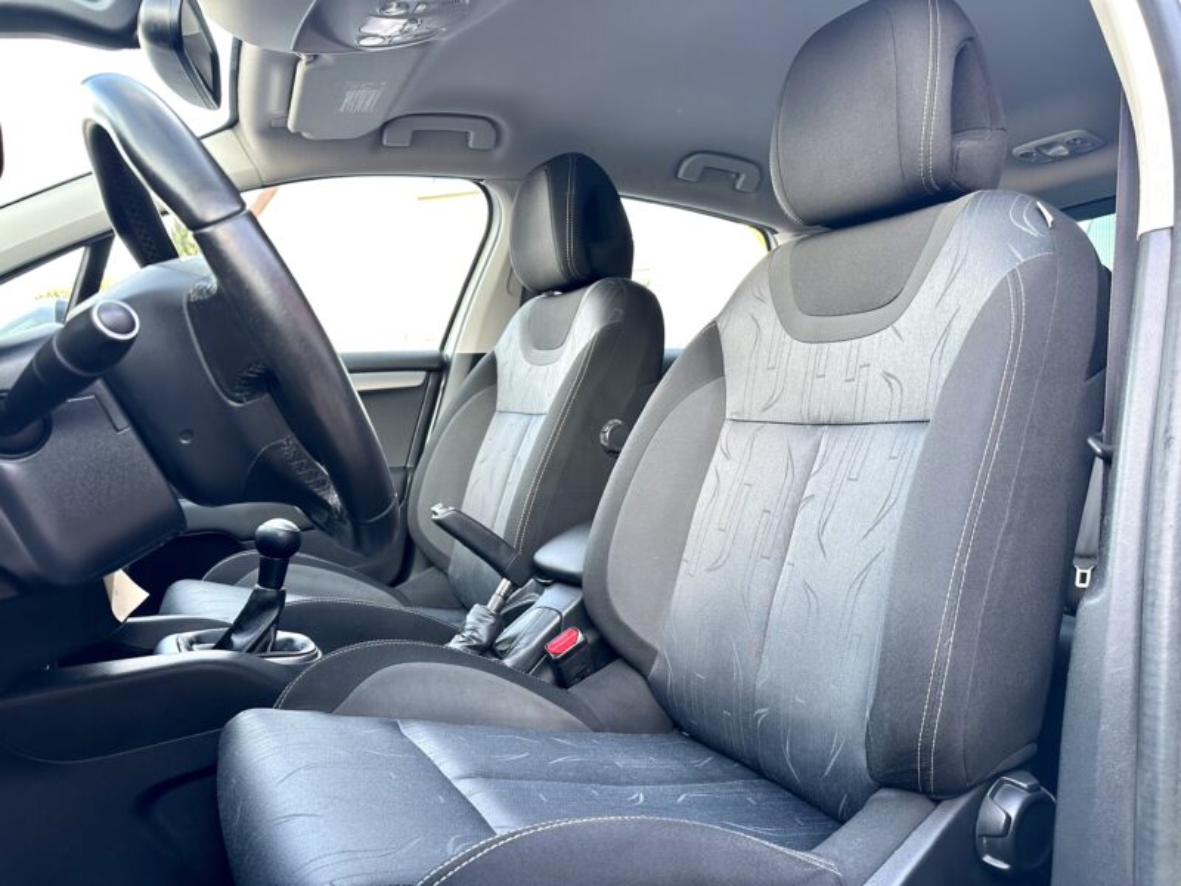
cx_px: 590
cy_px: 443
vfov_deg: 56.8
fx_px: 819
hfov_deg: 71.6
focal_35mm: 24
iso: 125
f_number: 1.78
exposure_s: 1/121
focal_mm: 6.86
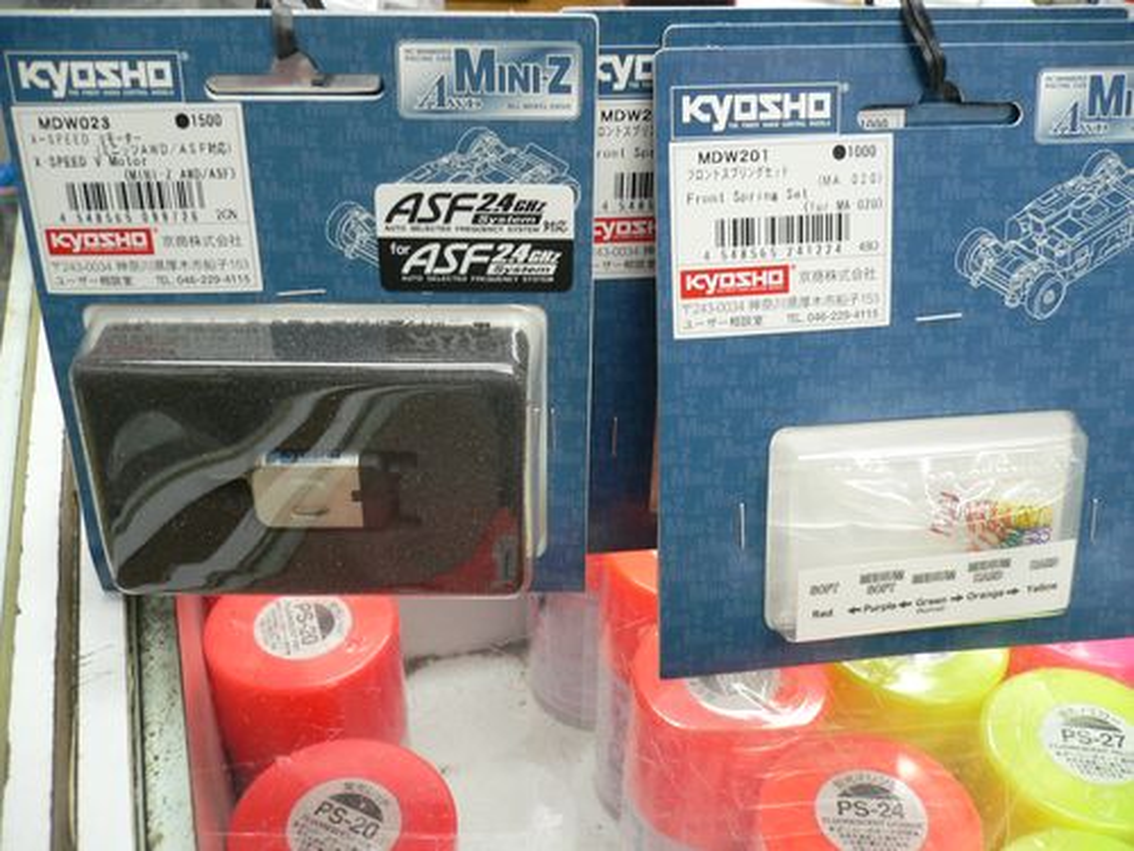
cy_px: 426
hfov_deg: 52.6
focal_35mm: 35
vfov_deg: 40.7
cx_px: 567
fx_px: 1147
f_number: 2.8
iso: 150
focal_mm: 5.8
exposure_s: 1/15
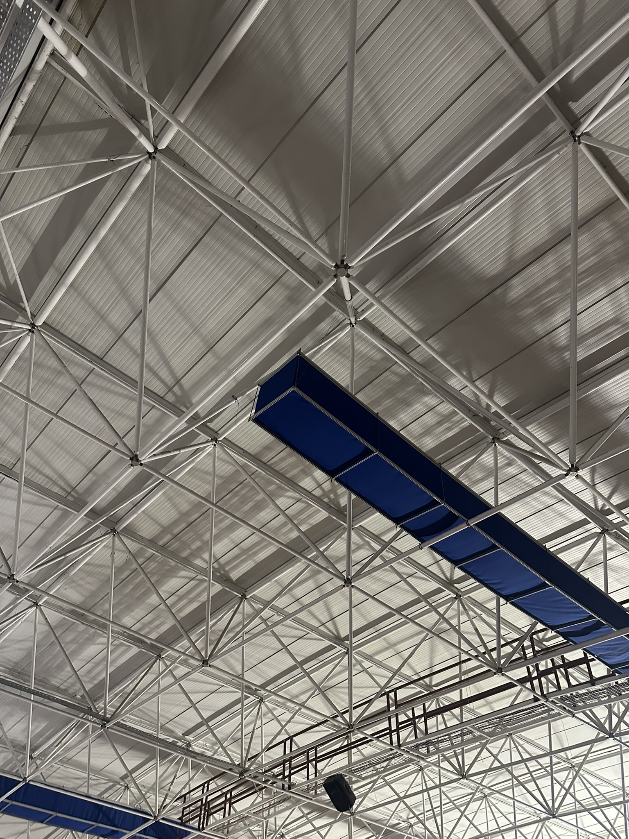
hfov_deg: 56.8
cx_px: 314
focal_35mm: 24
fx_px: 581
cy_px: 420
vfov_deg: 71.6
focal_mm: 6.86
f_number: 1.78
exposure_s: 1/50
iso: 500
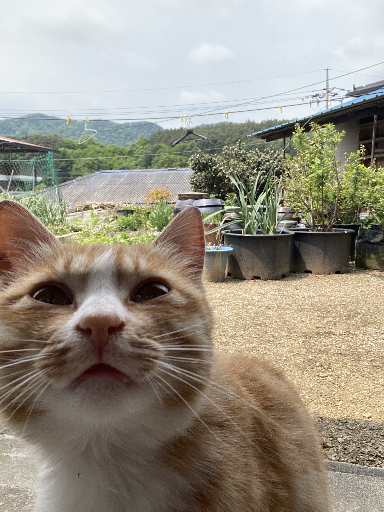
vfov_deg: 60.0
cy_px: 256
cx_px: 192
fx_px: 444
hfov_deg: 46.8
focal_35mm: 30
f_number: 2.2
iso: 25
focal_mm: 2.71
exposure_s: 1/470
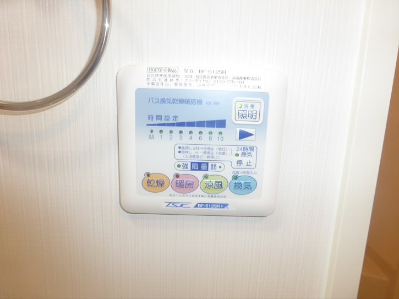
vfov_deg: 56.8
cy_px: 150
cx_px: 200
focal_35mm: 24
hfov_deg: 71.6
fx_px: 276
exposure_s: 1/100
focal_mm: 4.3
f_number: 3.3
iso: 400
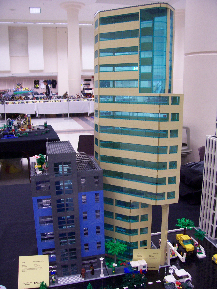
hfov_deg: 41.8
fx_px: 284
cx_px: 108
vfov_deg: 54.0
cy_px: 144
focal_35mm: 34
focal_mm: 5.6
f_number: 2.7
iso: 160
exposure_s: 1/26.9
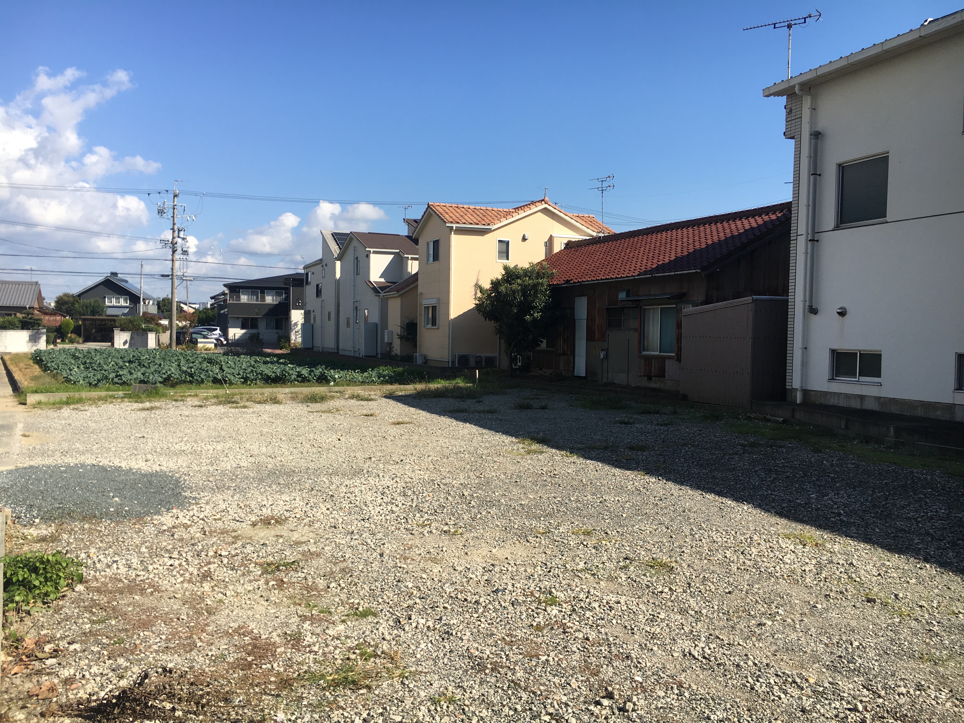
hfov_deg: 61.7
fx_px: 808
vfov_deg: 48.2
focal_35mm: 29
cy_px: 362
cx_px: 482
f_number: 2.2
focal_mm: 4.15
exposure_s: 1/1538
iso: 25
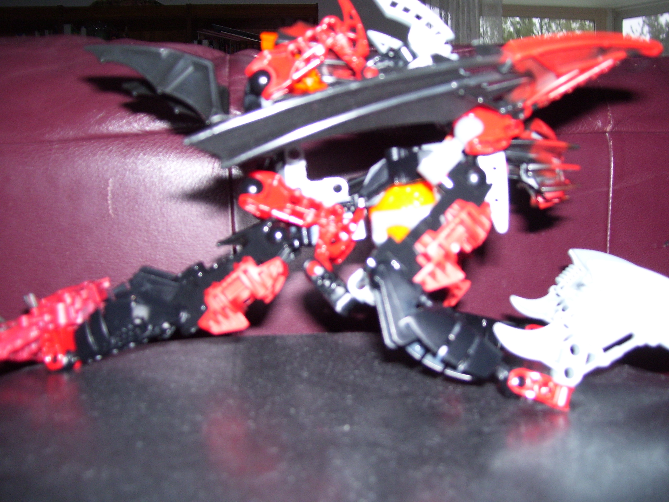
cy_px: 251
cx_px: 334
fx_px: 715
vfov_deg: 38.7
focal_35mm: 37
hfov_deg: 50.1
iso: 125
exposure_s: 1/60
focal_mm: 6
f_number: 2.7
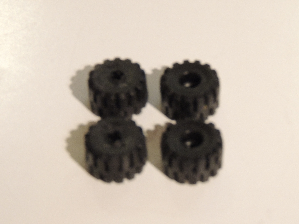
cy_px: 112
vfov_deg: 10.2
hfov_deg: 13.6
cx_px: 150
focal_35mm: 145
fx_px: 1252
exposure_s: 1/6
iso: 800
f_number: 4.4
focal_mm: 25.8
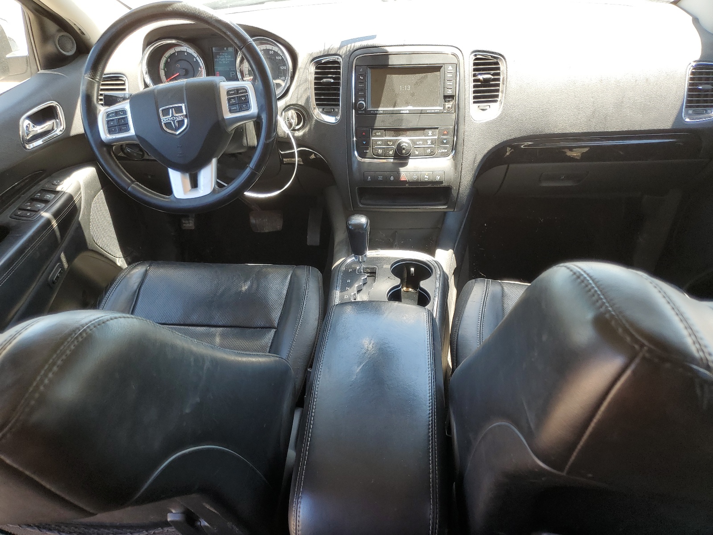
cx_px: 356
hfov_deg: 67.3
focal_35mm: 26
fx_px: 536
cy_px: 268
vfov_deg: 53.1
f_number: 1.5
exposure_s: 1/149
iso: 50
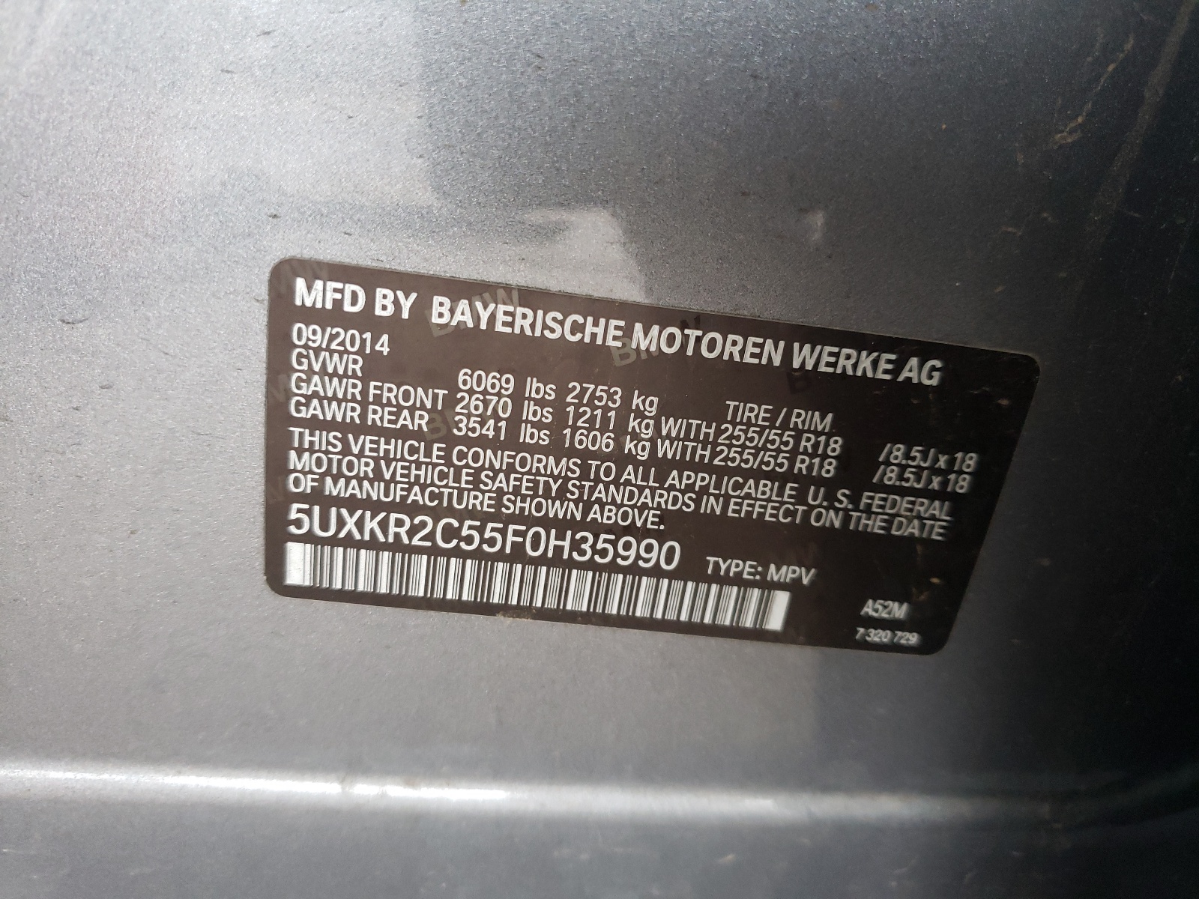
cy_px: 450
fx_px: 901
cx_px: 600
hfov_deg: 67.3
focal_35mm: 26
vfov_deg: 53.1
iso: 253
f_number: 1.5
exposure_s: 1/30
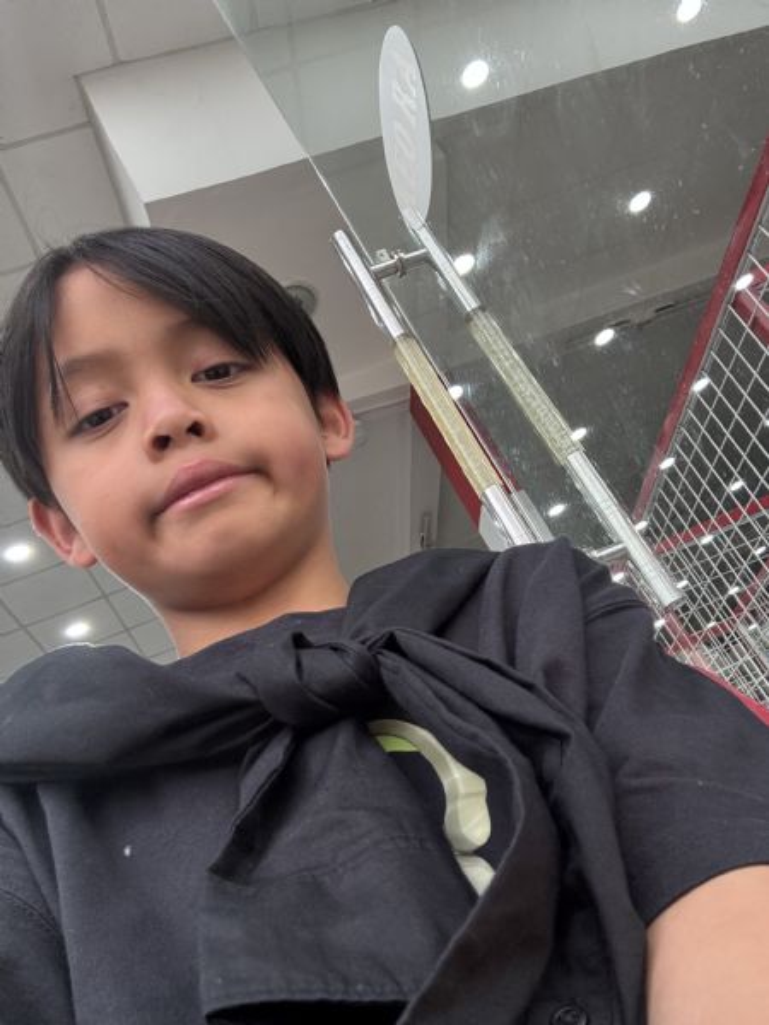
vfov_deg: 60.0
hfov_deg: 46.8
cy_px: 512
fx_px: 889
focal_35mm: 30
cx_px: 384
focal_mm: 2.69
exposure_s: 1/60
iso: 100
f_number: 1.9
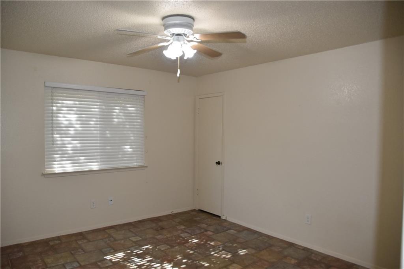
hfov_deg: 73.8
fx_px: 269
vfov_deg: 53.1
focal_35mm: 24
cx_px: 202
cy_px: 134
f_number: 3.5
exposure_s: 1/200
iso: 800
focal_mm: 16
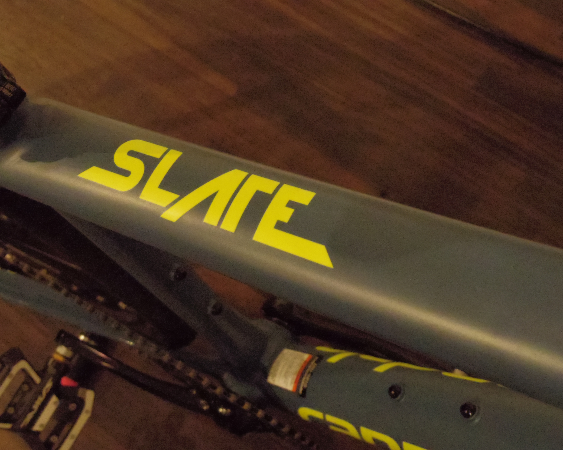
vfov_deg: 37.3
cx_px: 277
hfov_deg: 45.8
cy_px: 226
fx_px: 667
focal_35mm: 40
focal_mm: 6.9
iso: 6400
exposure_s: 1/60
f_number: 3.2
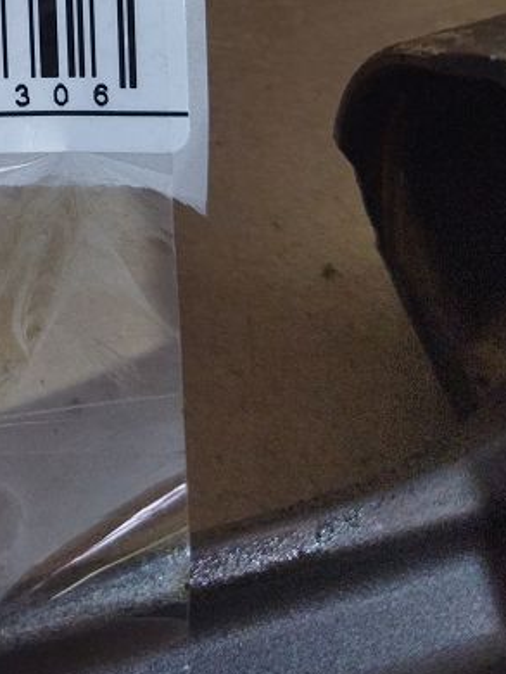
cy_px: -104
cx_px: -142
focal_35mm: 83
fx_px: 1616
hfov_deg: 16.8
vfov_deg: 22.0
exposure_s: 1/50
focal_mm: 4.71
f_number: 1.79
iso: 141
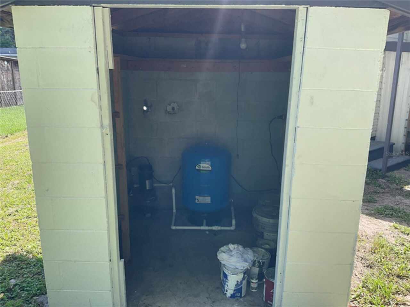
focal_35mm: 29
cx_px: 205
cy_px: 154
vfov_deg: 48.2
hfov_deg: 61.7
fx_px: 343
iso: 16
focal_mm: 3
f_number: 1.8
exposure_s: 1/299
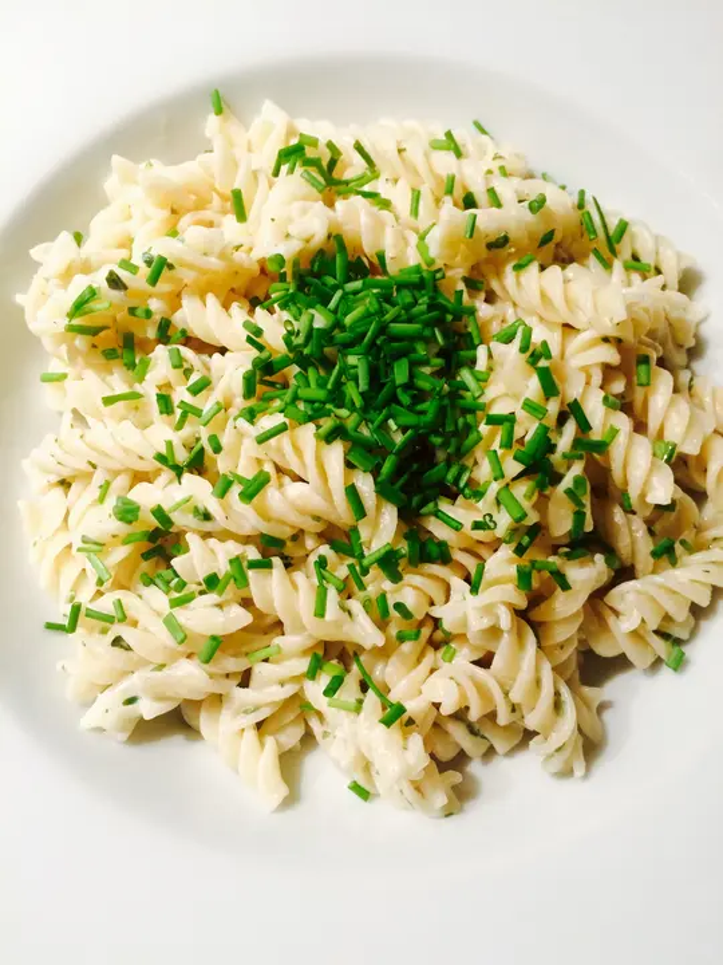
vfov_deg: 61.7
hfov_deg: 48.2
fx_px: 808
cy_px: 482
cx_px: 362
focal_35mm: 29
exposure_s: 1/33
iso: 160
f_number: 2.2
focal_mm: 4.15
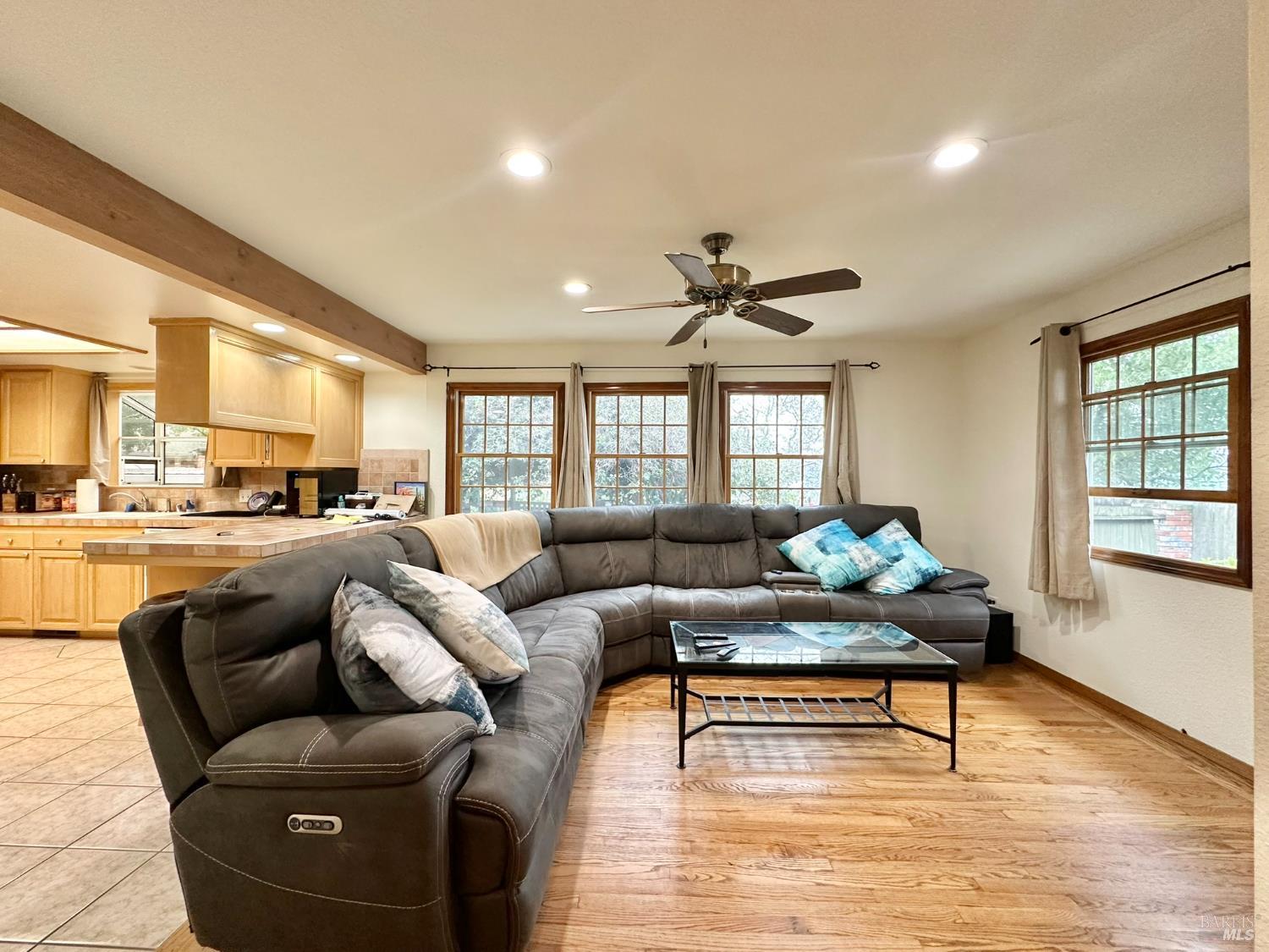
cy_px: 476
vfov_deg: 85.7
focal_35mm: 14
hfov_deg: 102.1
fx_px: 513
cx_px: 634
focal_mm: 2.22
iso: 250
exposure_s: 1/60
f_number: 2.2
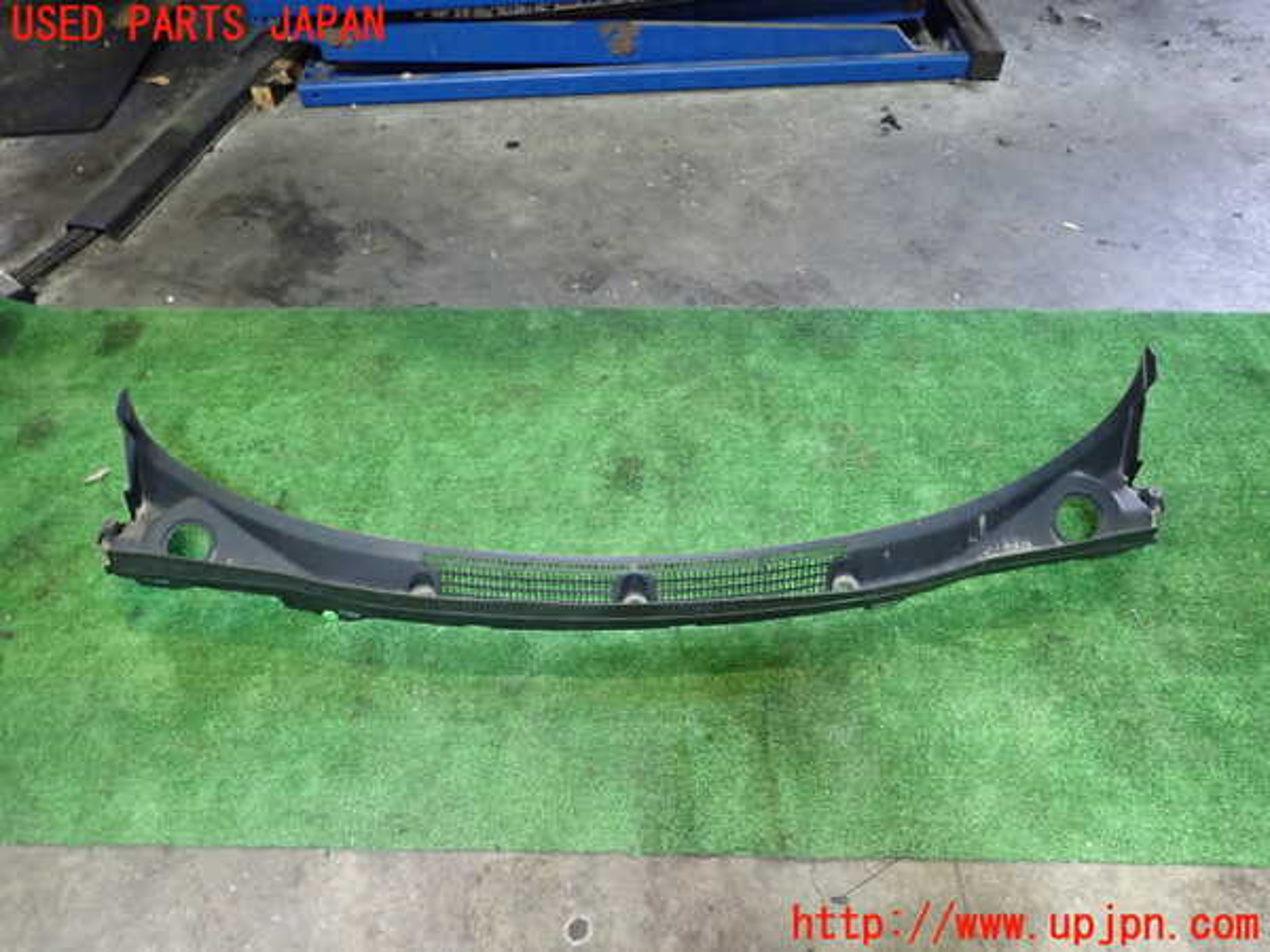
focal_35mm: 25
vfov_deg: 54.9
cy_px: 476
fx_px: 917
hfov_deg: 69.4
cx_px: 635
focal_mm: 4.5
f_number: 2
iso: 500
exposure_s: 1/40
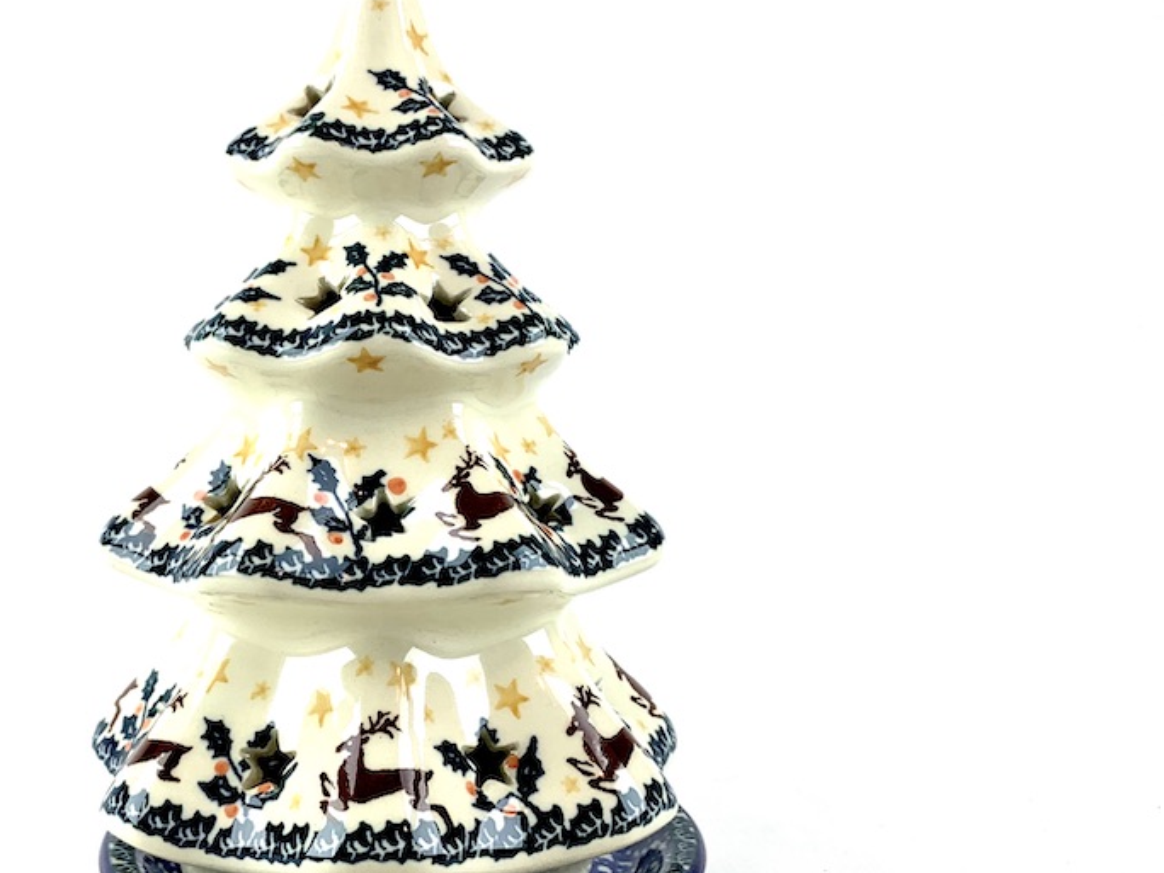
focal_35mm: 38
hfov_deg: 48.0
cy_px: 463
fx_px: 1278
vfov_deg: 37.7
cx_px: 364
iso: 25
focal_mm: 4.25
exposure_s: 1/227
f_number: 1.8
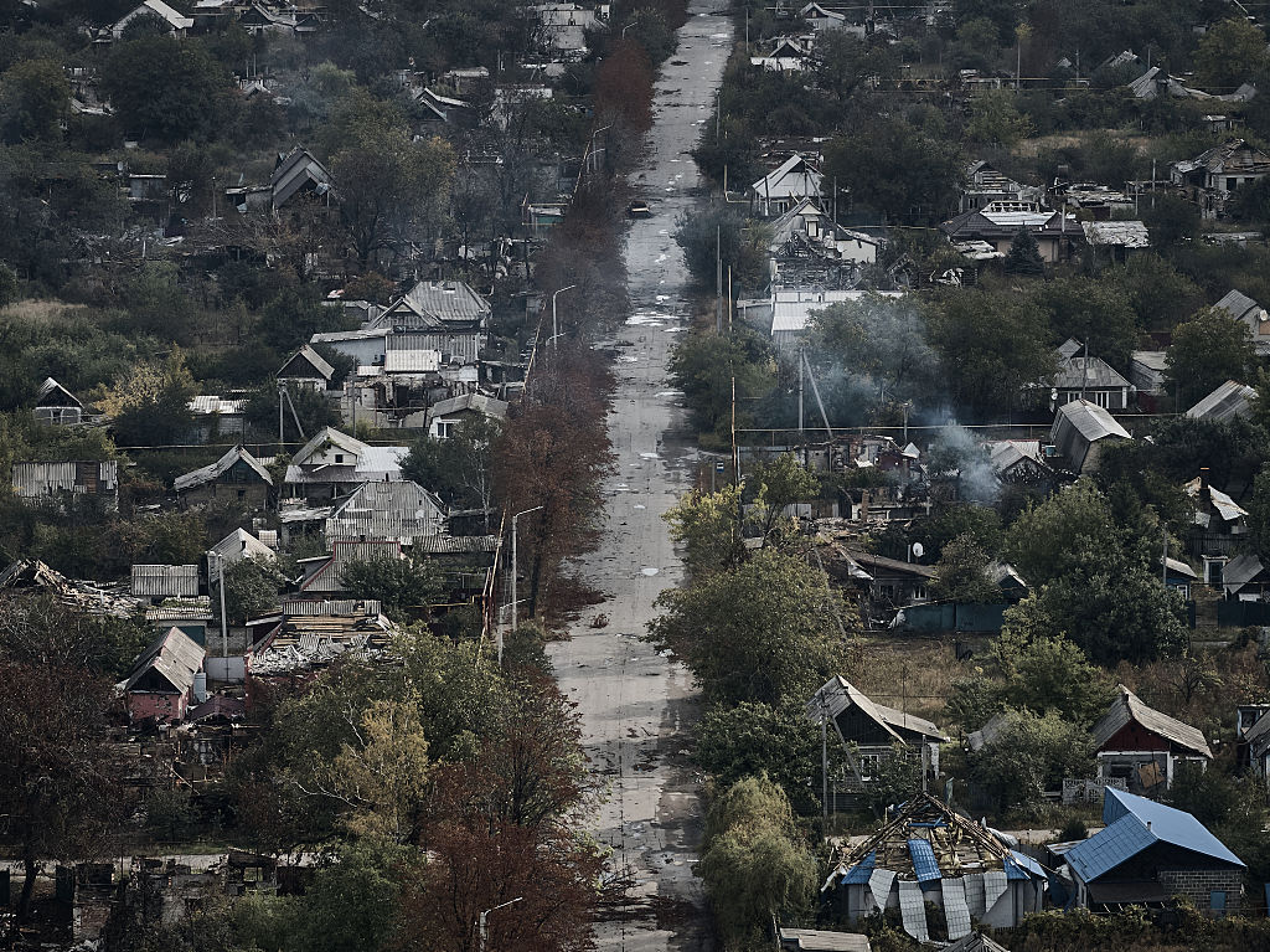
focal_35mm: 166
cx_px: 635
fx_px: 6087
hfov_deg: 11.9
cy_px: 476
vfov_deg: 8.9
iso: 100
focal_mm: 30.71
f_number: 3.4
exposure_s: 1/400
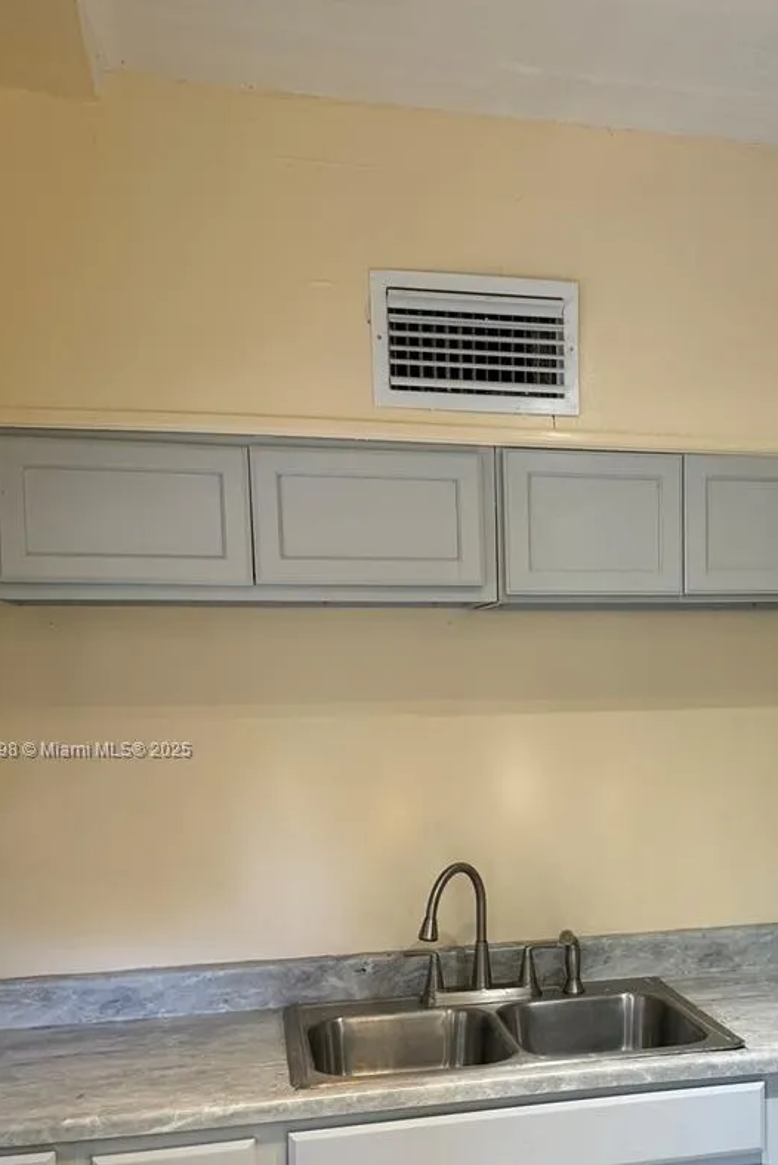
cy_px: 751
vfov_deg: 50.0
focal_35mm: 38
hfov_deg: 34.3
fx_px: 1231
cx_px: 586
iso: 200
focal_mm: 6.76
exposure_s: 1/60
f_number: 1.78
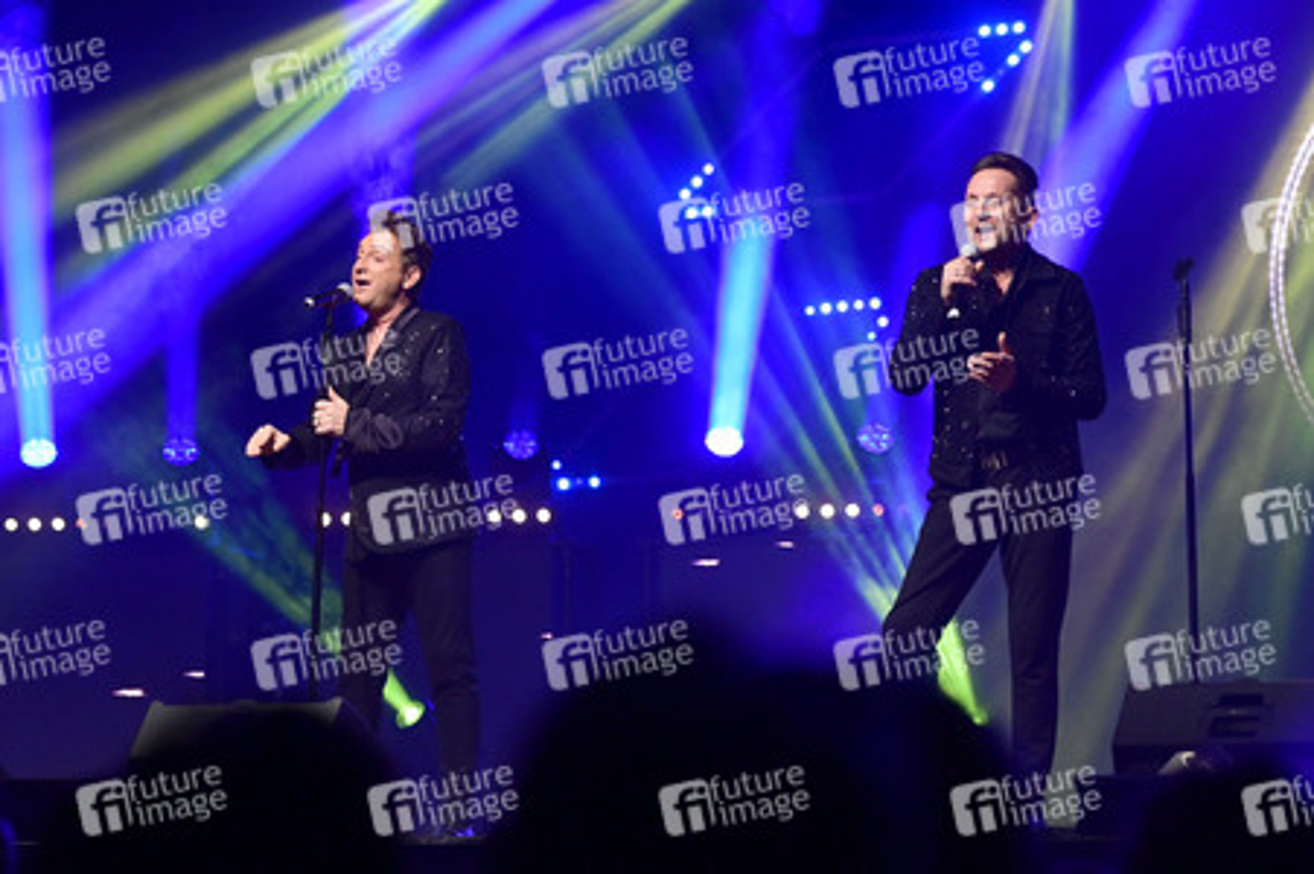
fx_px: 3574
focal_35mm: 98
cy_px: 437
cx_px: 657
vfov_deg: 13.9
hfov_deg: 20.8
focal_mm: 98
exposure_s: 1/640
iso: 4000
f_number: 2.8
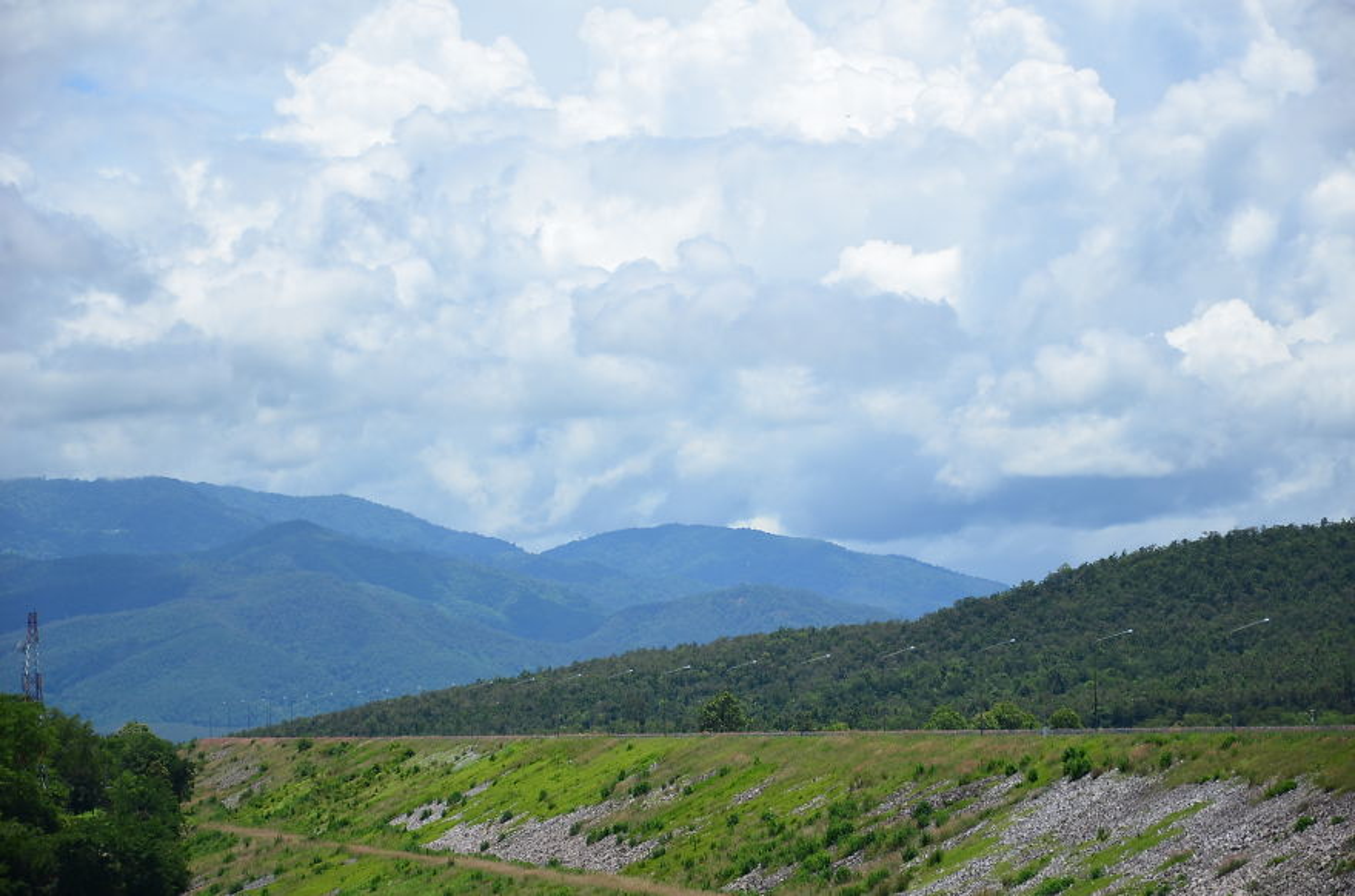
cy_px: 448
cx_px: 678
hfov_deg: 15.2
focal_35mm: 135
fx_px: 5068
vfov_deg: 10.1
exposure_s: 1/640
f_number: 6.3
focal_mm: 90
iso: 100
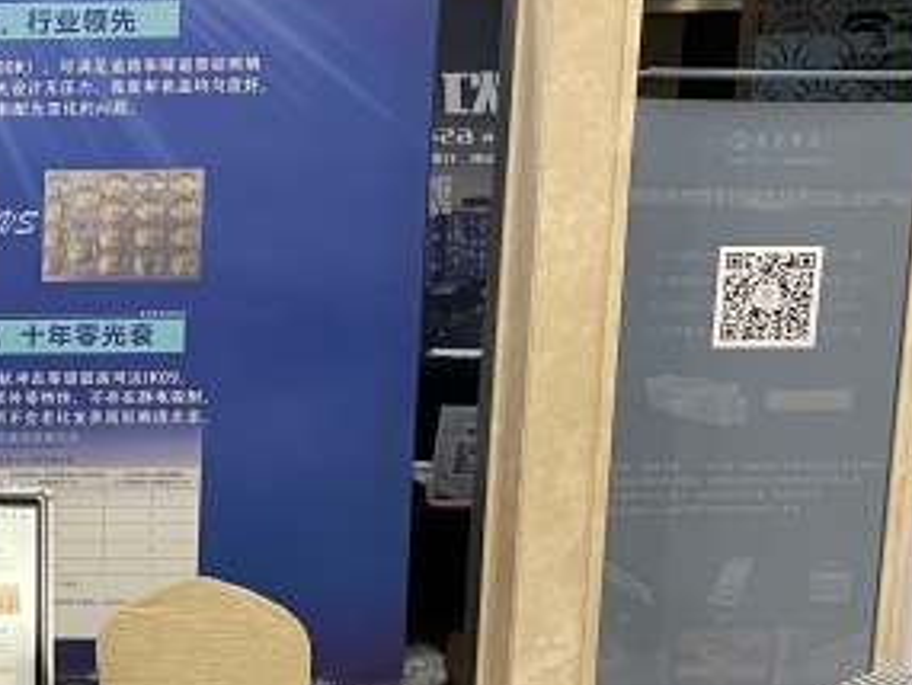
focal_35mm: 73
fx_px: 1924
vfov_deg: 20.1
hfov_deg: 24.2
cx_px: -189
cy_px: 467
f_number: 1.5
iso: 400
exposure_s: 1/50
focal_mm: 5.7
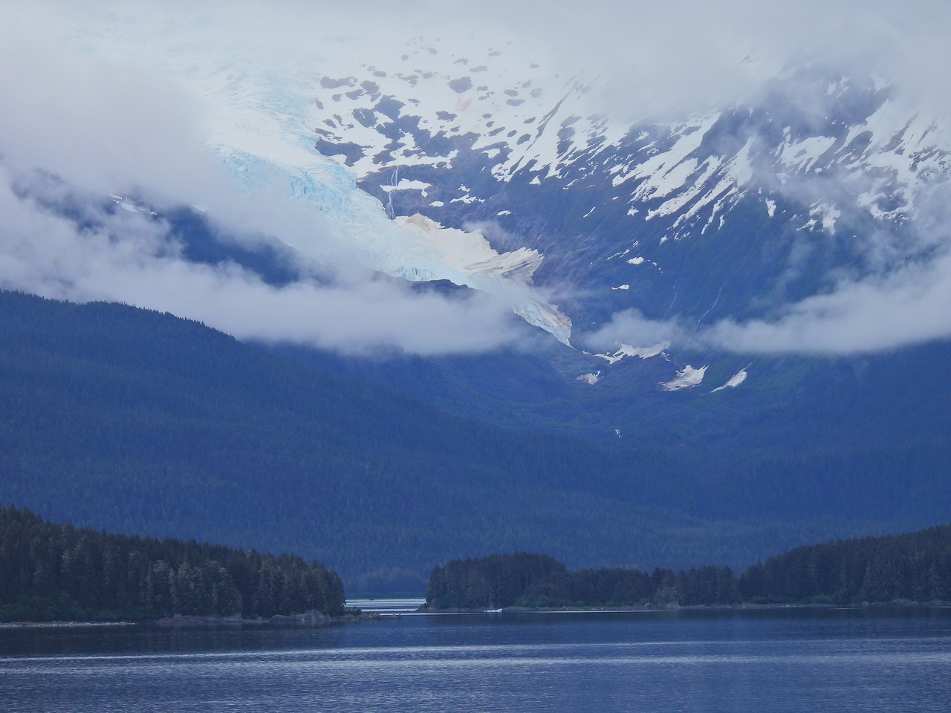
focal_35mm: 260
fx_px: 7143
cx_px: 476
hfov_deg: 7.6
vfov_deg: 5.7
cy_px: 356
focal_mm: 46.4
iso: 100
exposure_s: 1/640
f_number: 4.5
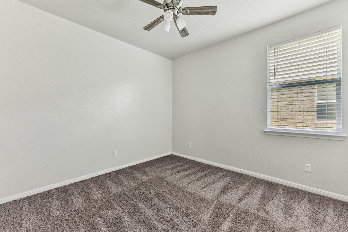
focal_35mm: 14
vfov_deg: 81.2
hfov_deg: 104.2
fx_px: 135
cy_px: 116
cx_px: 174
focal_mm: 14
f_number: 8
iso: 400
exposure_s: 1/8
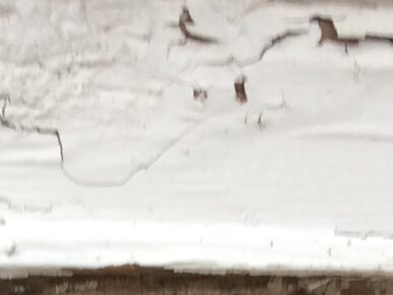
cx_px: 49
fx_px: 2179
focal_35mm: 192
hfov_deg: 10.3
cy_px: 846
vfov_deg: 7.0
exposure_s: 1/60
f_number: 2.2
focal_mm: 4.15
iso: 40
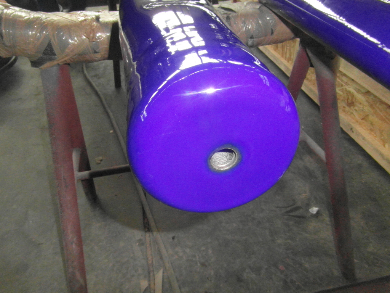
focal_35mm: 24
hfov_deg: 71.6
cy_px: 146
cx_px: 195
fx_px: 270
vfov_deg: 56.8
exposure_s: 1/30
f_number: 7.3
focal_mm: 4
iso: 640
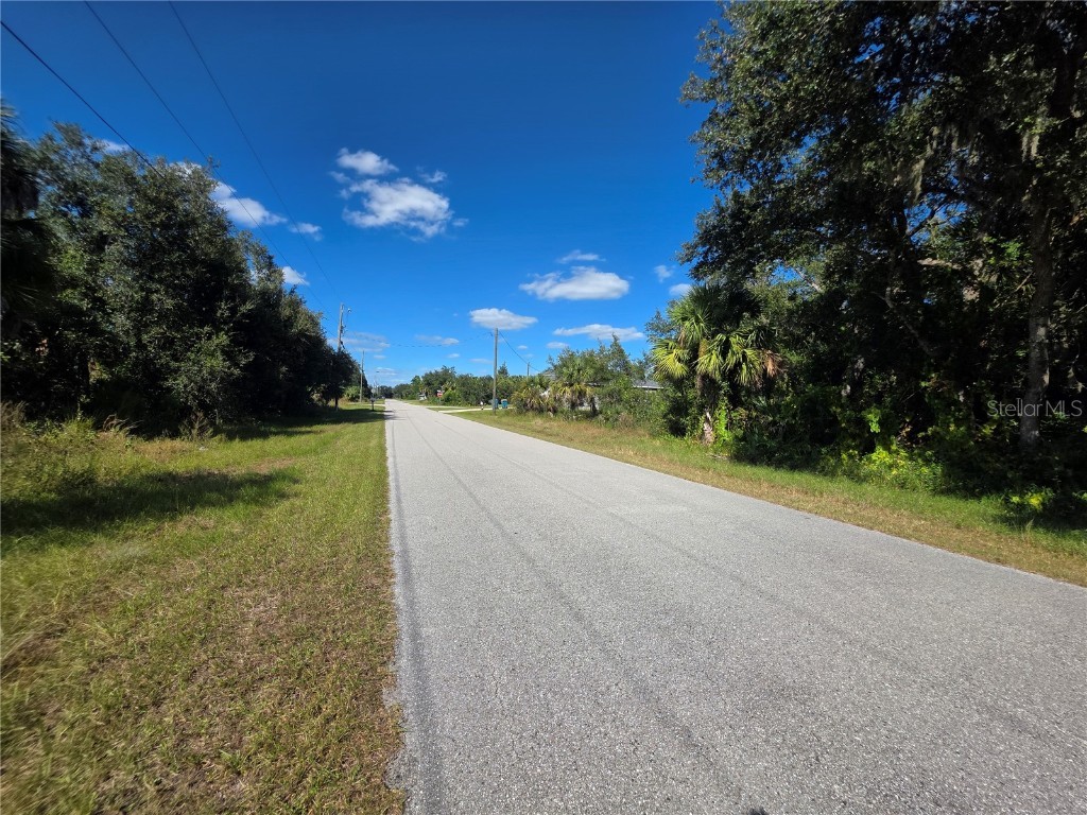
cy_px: 408
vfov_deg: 89.9
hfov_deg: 106.2
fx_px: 408
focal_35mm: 13
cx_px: 544
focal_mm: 2.2
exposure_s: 1/2259
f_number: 1.9
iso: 40
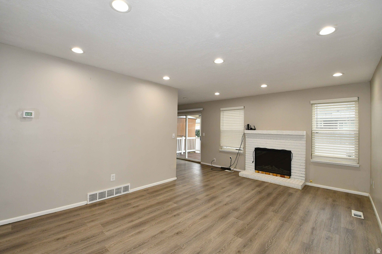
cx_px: 191
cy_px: 127
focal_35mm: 15
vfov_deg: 77.3
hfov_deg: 100.4
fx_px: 159
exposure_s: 1/60
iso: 1000
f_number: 7.1
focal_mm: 10
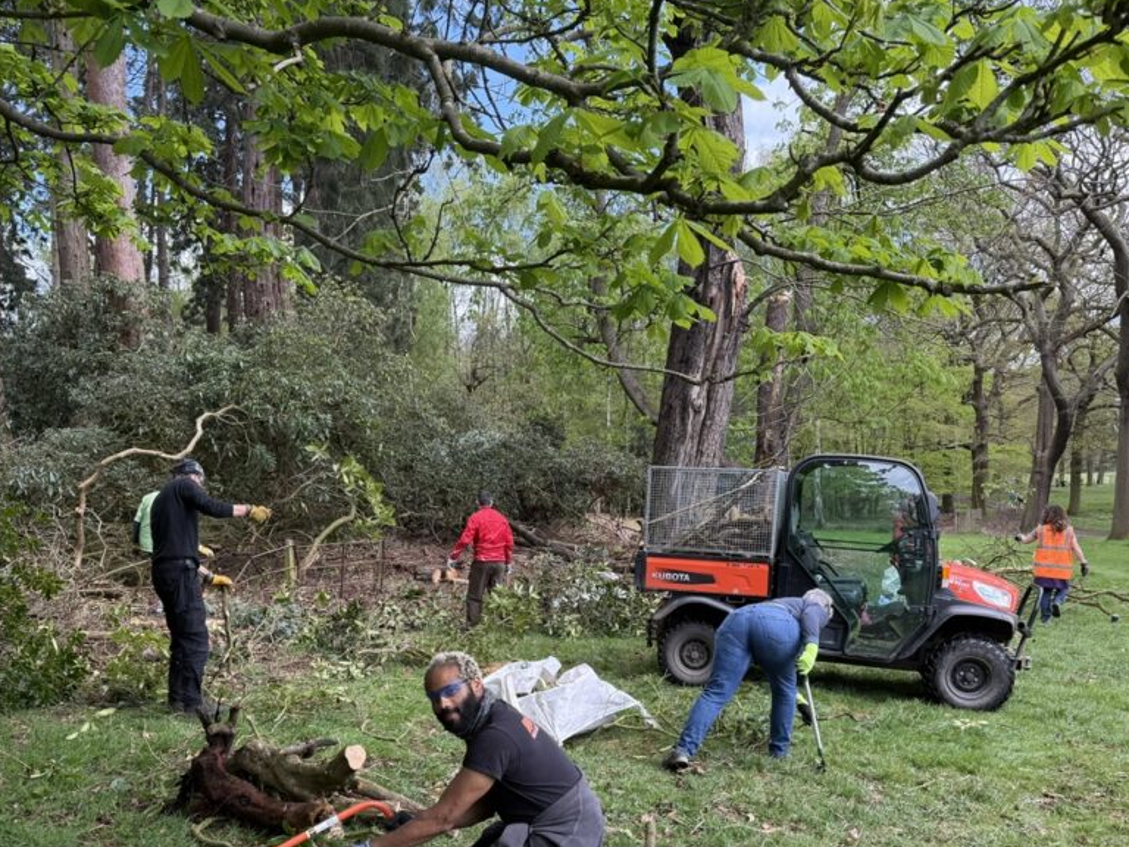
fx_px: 1044
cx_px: 513
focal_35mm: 32
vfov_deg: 43.7
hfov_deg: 56.7
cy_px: 544
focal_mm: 6.76
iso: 100
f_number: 1.78
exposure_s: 1/637
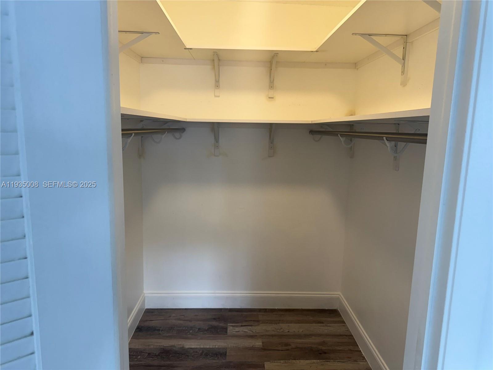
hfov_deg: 71.6
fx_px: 342
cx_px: 246
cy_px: 185
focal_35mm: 24
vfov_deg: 56.8
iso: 125
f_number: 1.78
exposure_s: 1/120
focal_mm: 6.76
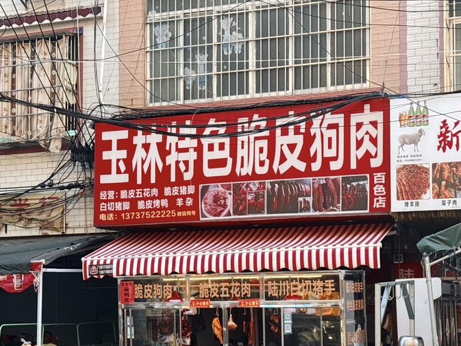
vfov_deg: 20.0
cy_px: 256
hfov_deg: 26.6
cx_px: 173
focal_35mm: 73
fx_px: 972
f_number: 1.78
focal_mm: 6.76
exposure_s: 1/405
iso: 80
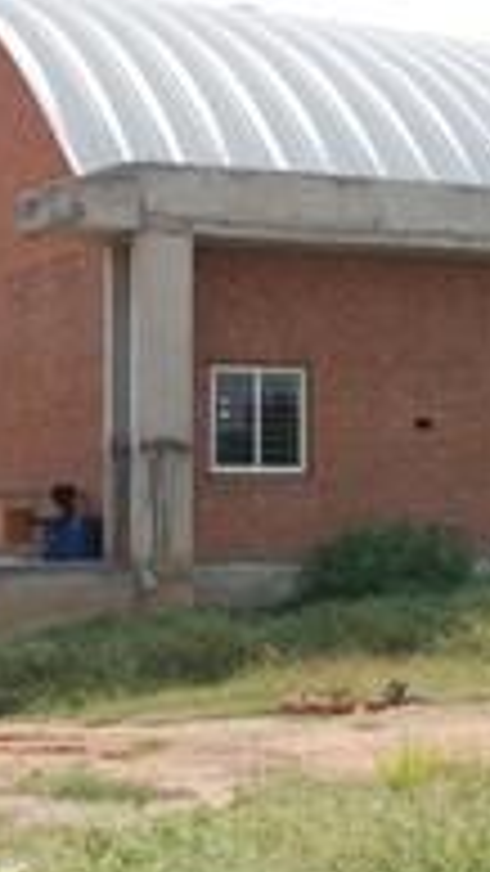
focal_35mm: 85
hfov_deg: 13.9
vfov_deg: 24.7
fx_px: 1973
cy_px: 245
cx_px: 490
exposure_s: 1/250
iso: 125
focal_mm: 21
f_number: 9
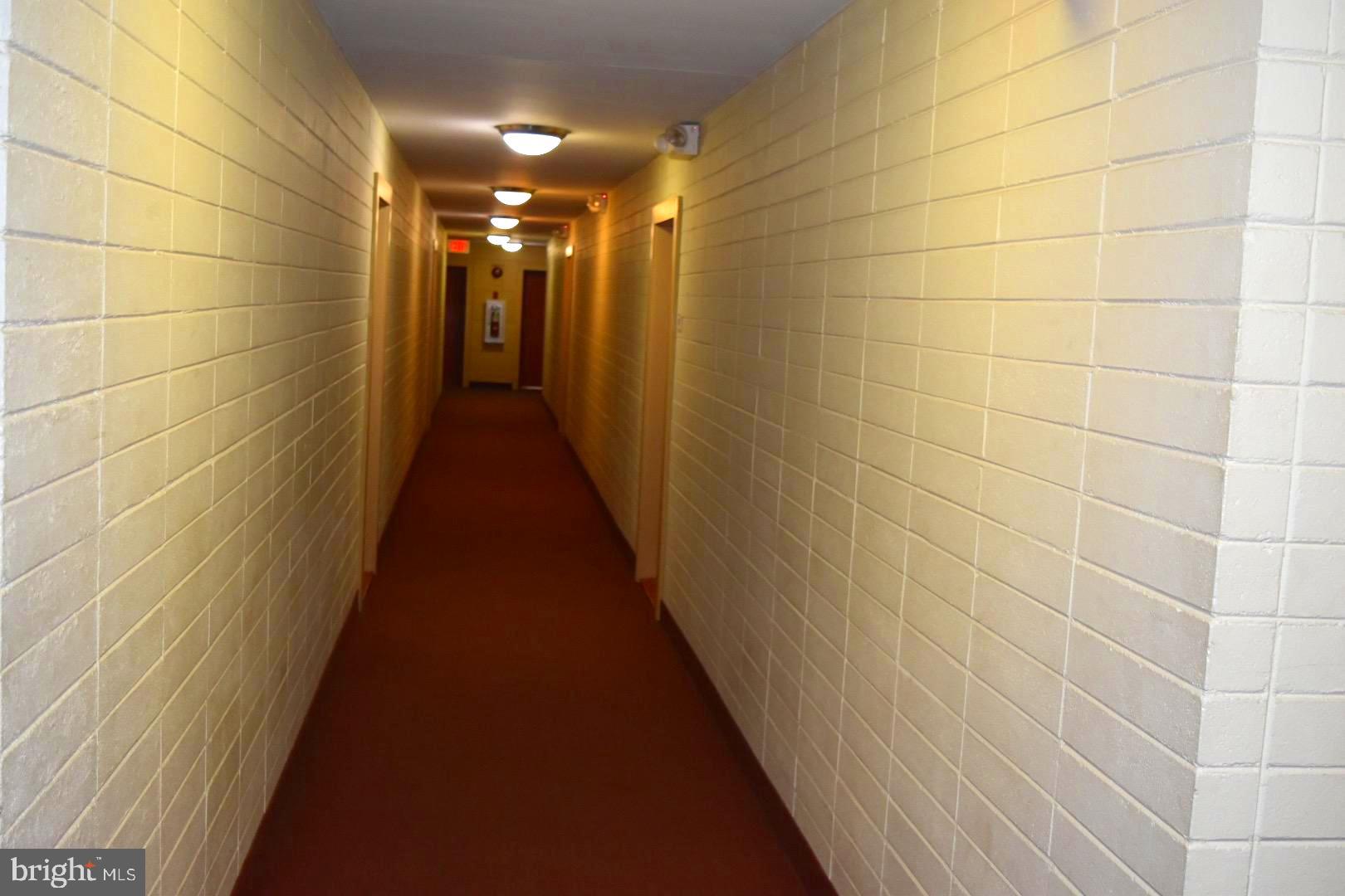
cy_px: 448
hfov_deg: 49.6
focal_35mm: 39
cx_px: 672
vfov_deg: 34.2
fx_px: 1457
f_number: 4
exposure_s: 1/60
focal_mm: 26
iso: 1100
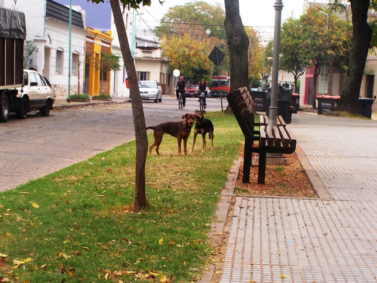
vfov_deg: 19.6
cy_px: 142
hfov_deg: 26.0
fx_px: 817
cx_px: 188
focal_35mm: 75
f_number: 6.3
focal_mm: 12.4
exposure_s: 1/60
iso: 80
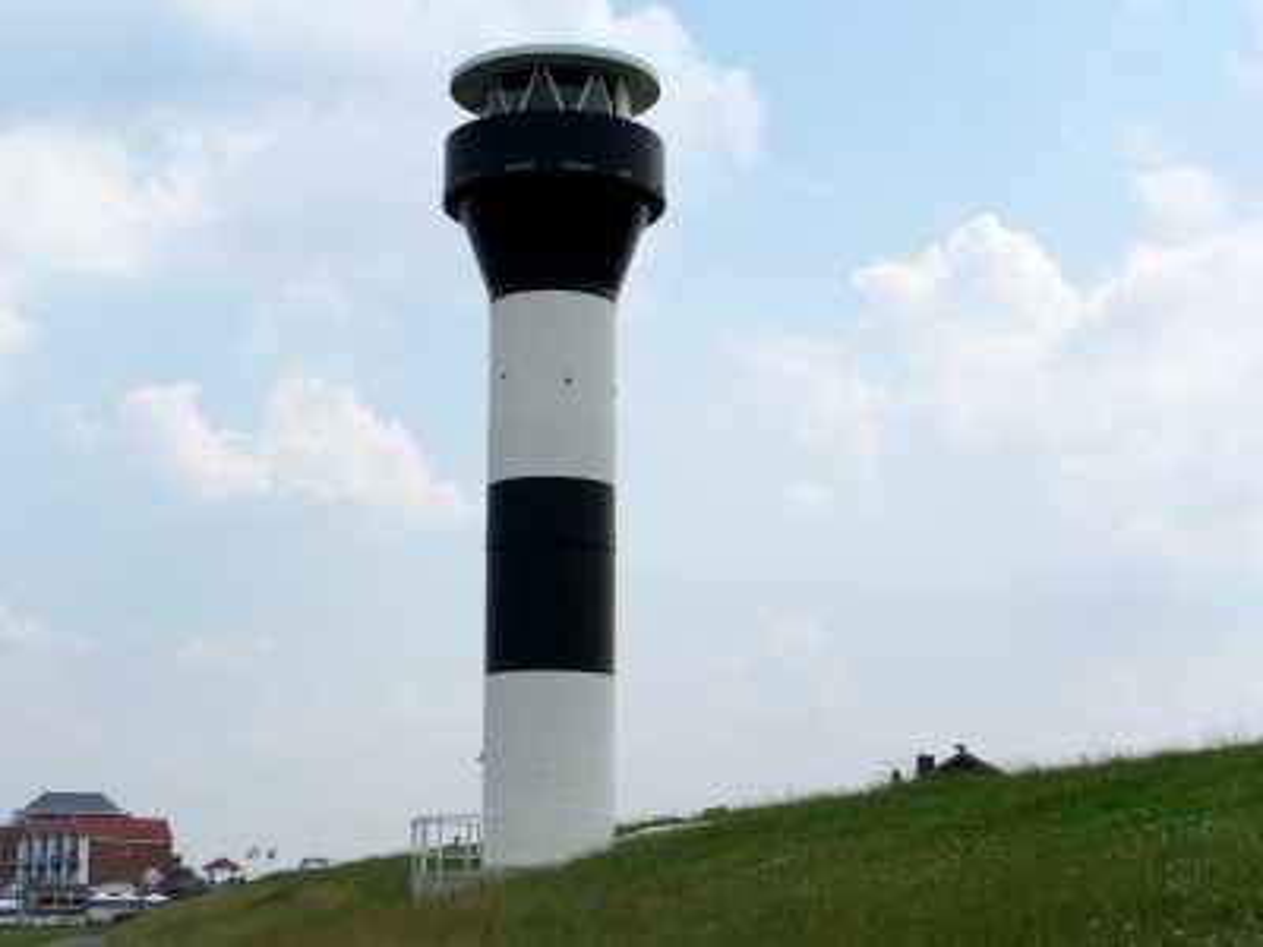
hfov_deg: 30.3
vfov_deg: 22.9
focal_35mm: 64
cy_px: 474
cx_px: 632
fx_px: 2335
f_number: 4.5
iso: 80
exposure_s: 1/800
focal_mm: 10.7
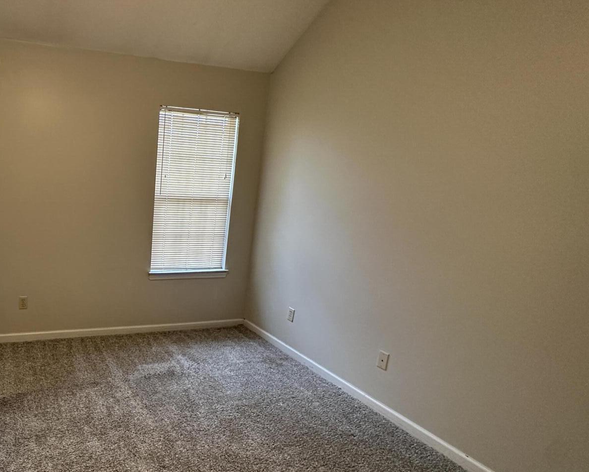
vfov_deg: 60.8
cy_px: 261
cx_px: 127
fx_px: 401
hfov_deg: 66.6
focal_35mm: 23
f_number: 2.2
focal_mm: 2.22
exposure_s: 1/120
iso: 320
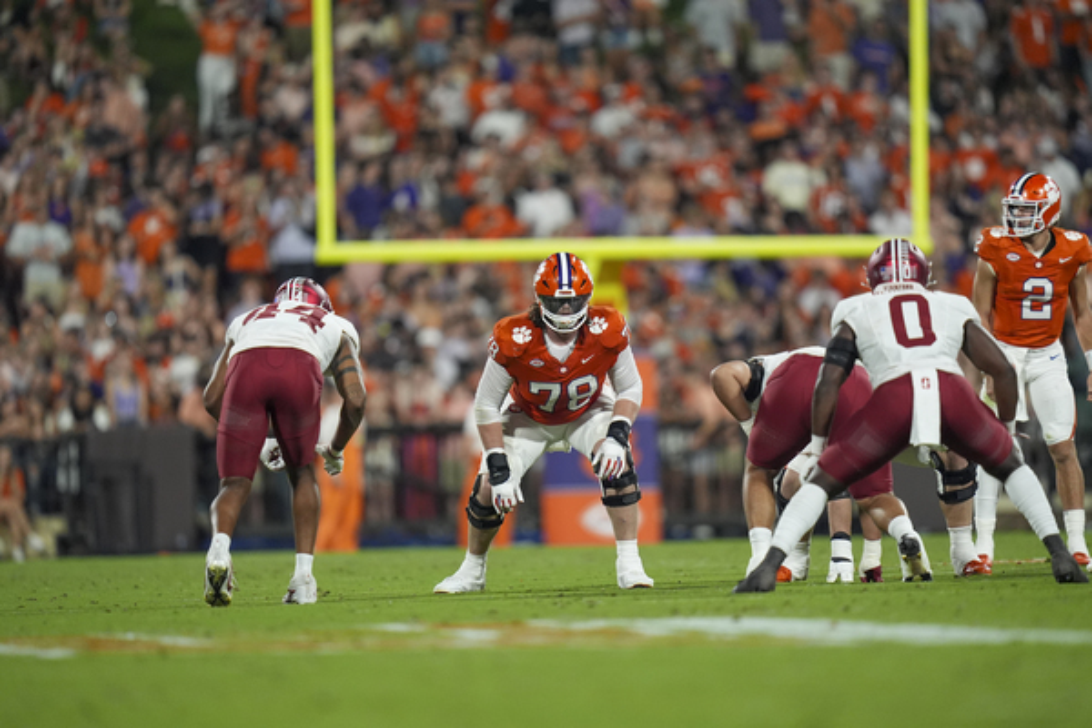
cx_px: 546
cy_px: 364
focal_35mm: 400
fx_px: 12132
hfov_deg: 5.2
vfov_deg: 3.4
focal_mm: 400
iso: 3200
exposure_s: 1/2000
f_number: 2.8
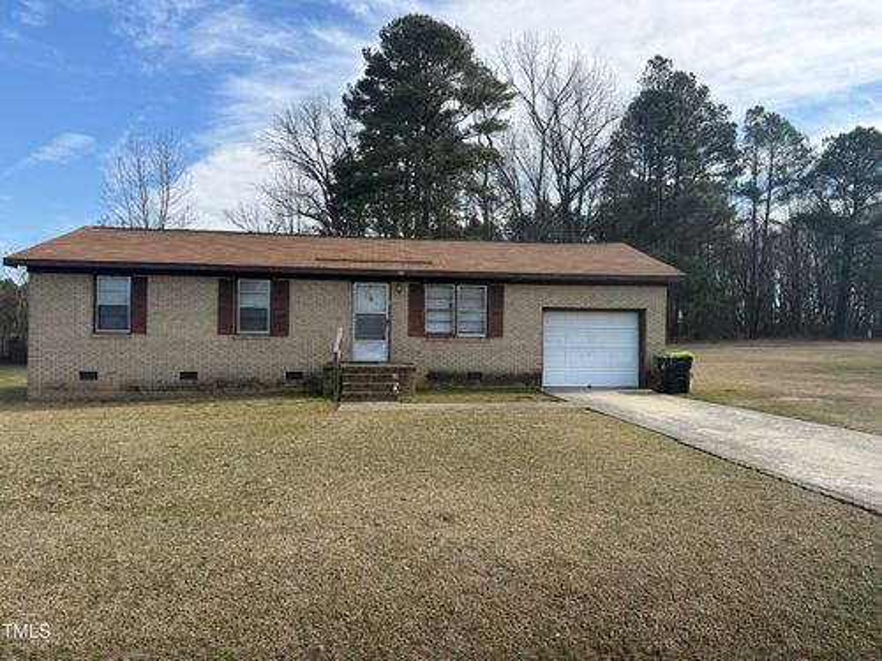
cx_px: 441
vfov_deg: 56.8
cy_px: 330
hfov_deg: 71.6
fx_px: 612
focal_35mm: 24
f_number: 1.78
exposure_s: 1/3279
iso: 100
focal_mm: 6.76
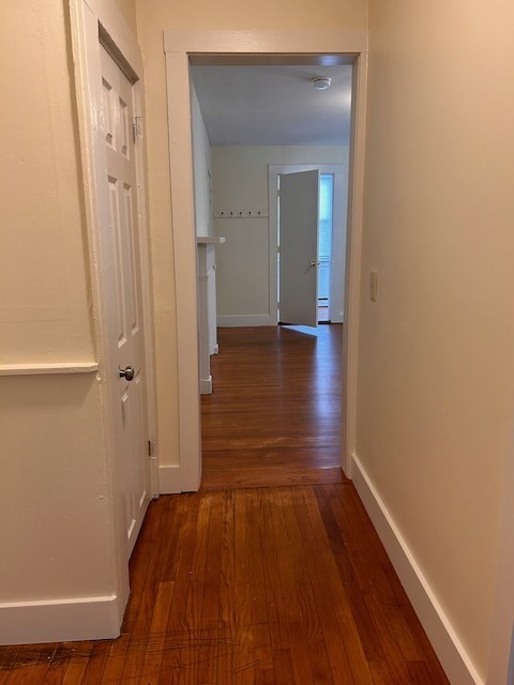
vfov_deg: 67.3
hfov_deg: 53.1
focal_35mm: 26
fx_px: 515
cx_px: 257
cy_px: 342
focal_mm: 5.7
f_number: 1.5
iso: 160
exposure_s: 1/60
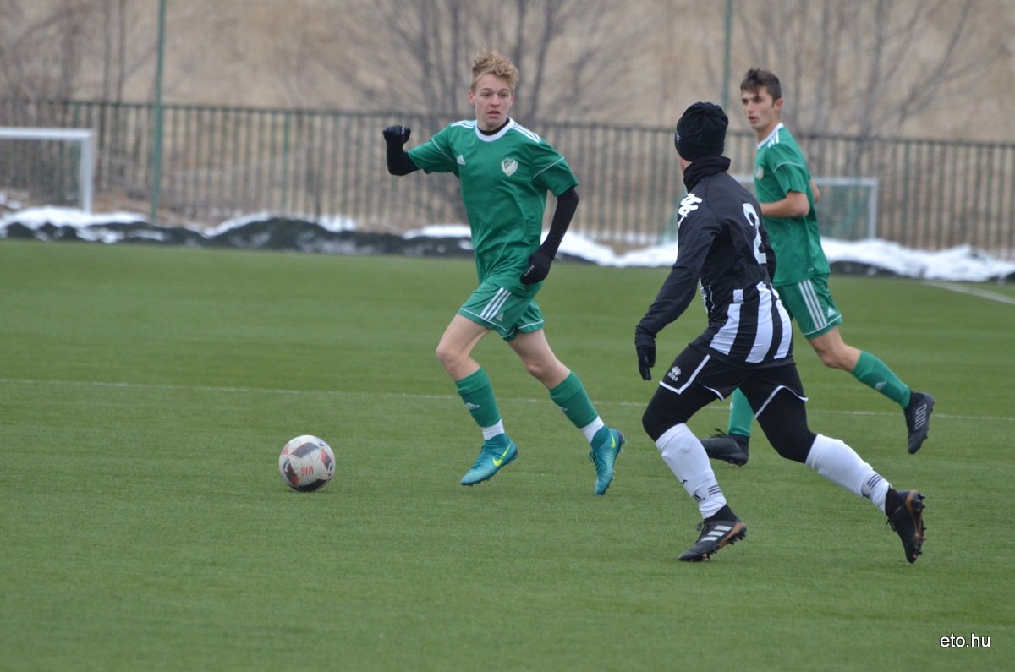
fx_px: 10974
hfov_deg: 5.3
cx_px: 508
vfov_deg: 3.5
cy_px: 336
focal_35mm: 390
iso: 1250
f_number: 5.6
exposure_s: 1/2000
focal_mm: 260
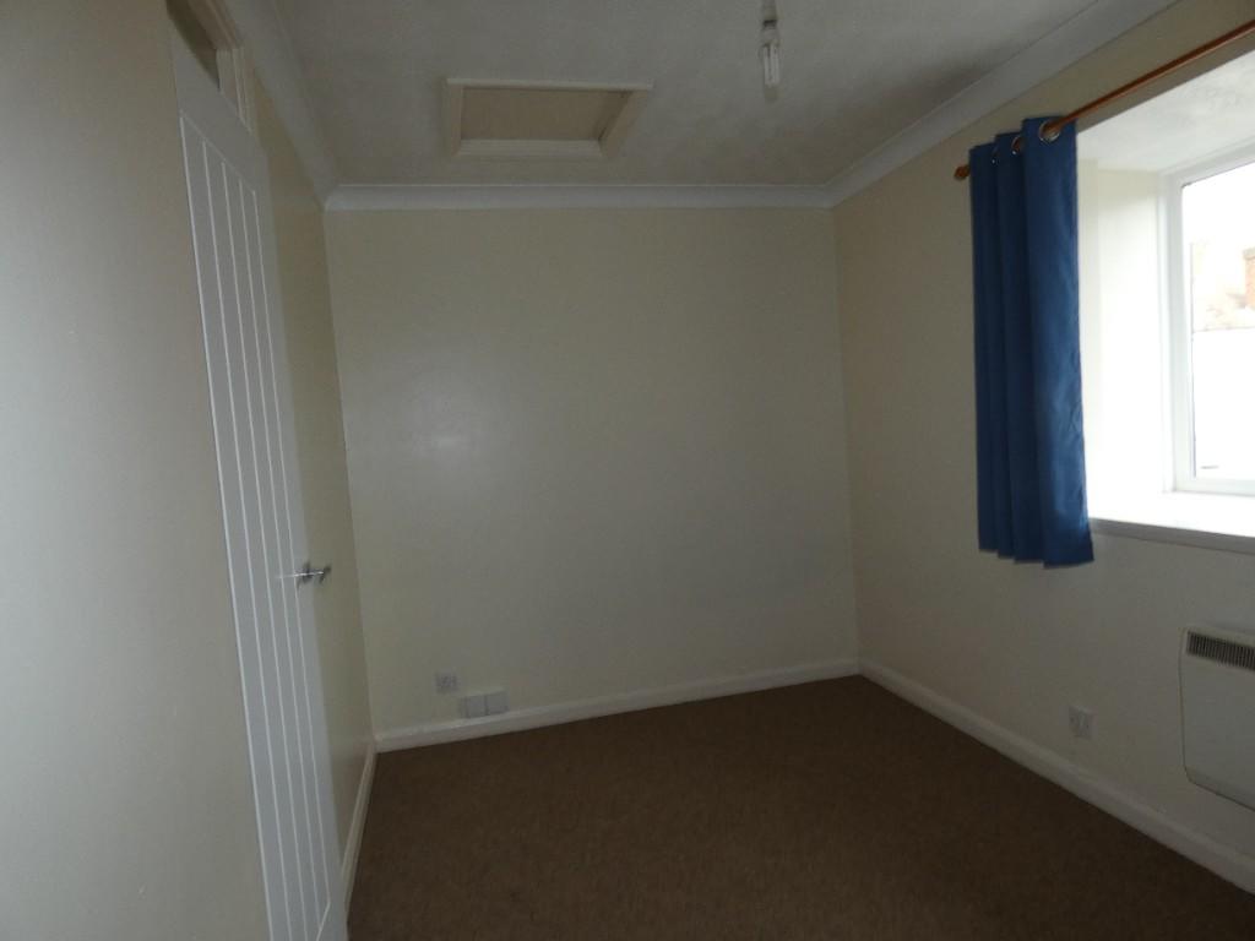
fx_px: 725
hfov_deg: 81.7
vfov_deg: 66.0
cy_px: 470
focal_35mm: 20
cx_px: 628
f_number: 2.8
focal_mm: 3.6
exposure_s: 1/60
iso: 100
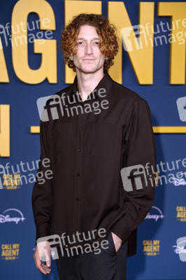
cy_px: 140
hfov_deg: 13.7
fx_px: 776
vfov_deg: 20.4
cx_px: 93
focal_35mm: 100
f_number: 5.6
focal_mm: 100
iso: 800
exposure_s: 1/200
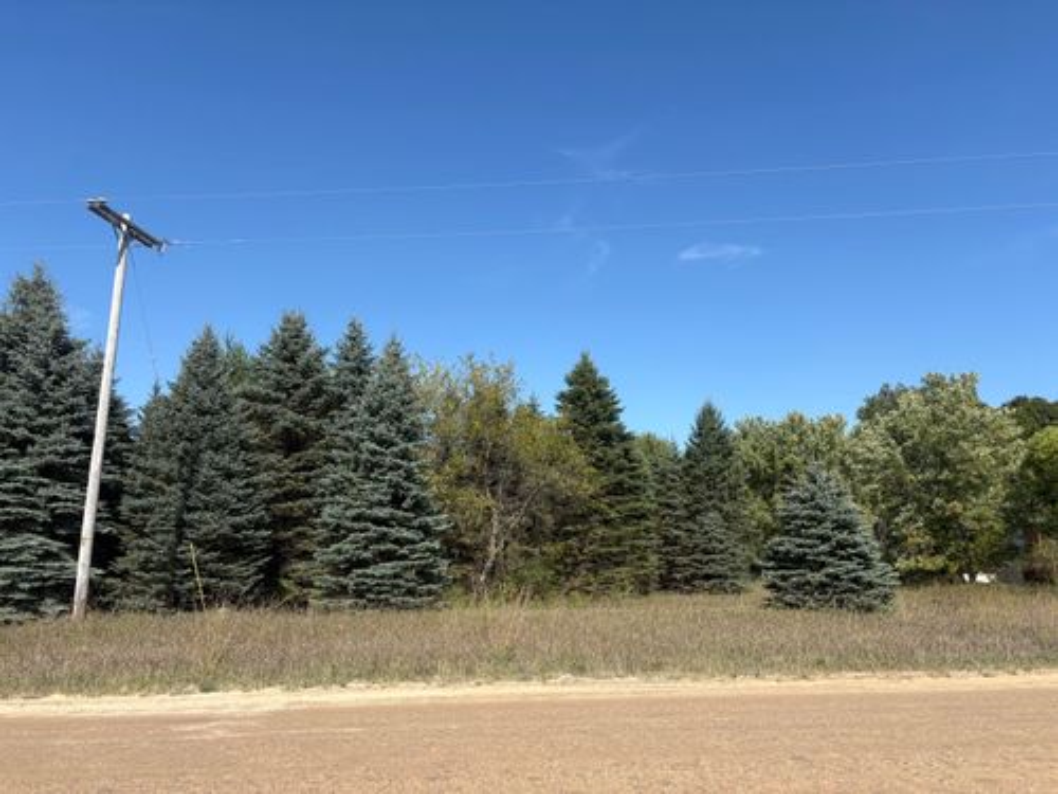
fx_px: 795
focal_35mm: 26
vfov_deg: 53.1
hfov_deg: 67.3
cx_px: 529
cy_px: 397
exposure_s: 1/2747
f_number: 1.6
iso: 50
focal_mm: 5.96
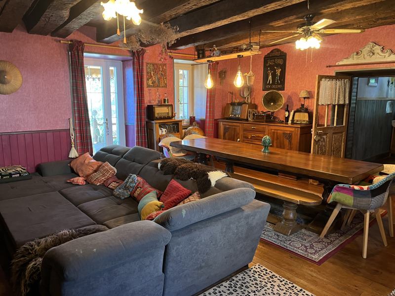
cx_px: 198
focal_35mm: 26
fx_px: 297
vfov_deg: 53.1
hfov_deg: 67.3
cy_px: 148
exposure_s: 1/33
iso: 400
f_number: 1.6
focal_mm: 5.1
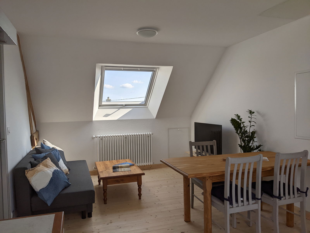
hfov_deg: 65.3
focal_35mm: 27
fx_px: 242
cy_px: 116
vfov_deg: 51.4
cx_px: 155
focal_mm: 4.44
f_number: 1.8
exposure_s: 1/1174
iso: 58
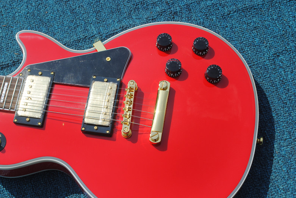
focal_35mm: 73
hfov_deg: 27.6
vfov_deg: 18.7
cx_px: 111
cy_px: 122
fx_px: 601
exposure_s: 1/320
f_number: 9
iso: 100
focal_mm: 38
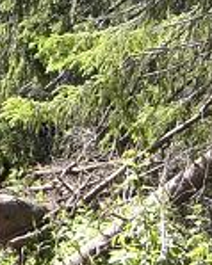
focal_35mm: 199
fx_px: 1562
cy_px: 98
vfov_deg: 9.7
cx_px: -262
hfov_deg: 7.4
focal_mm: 6.3
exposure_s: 1/250
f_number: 3.1
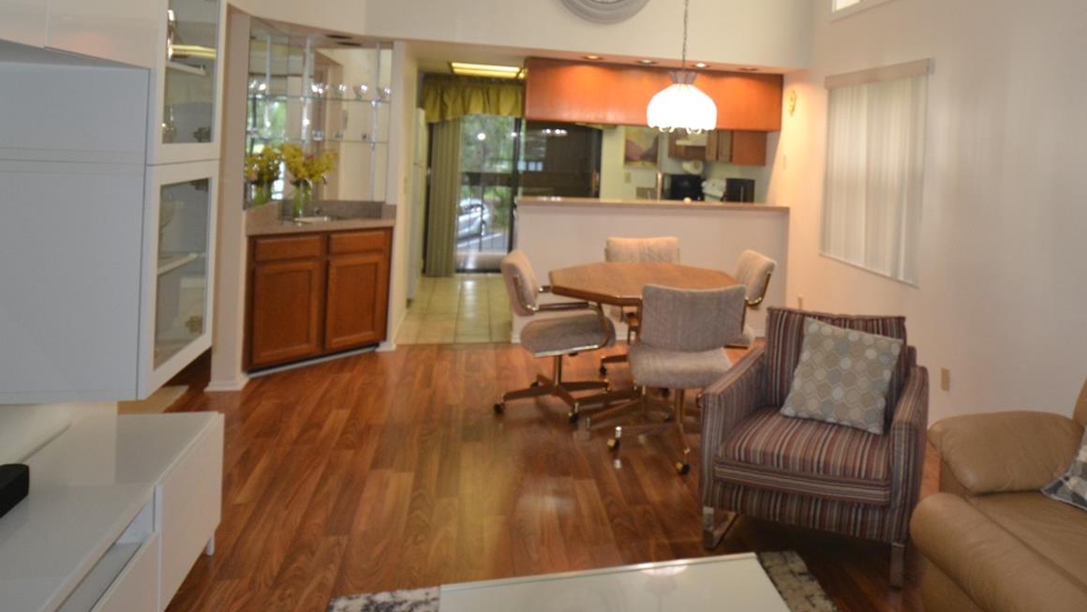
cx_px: 712
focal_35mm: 26
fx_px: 750
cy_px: 154
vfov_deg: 43.0
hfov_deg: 70.1
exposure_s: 1/60
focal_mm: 12
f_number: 3.8
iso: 720
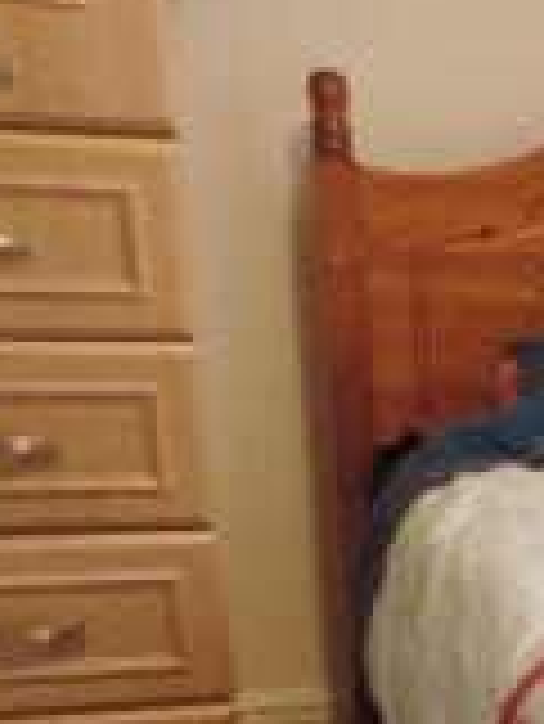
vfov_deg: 20.9
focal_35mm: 87
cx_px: 1180
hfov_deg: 13.7
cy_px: 879
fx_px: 1821
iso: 320
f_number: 3
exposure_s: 1/30
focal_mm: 4.3
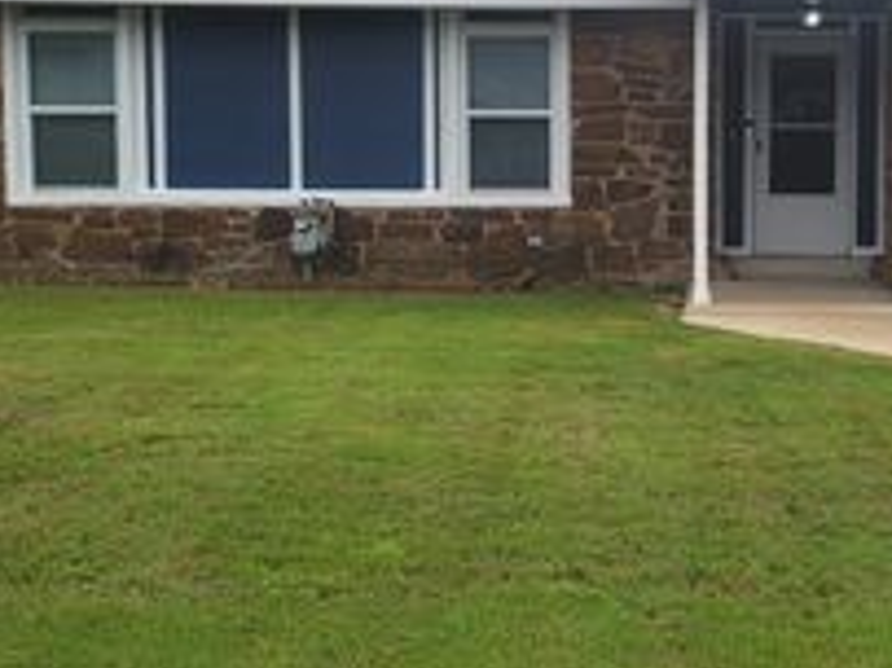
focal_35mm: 64
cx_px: 729
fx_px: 1648
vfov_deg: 22.9
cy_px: 261
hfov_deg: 29.5
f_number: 1.8
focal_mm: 5.4
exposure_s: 1/947
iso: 40
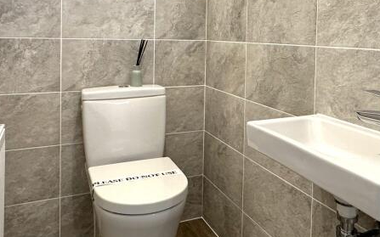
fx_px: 352
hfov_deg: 56.6
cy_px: 43
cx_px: 212
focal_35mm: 34
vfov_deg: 35.9
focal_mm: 2.22
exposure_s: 1/100
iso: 160
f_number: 2.2
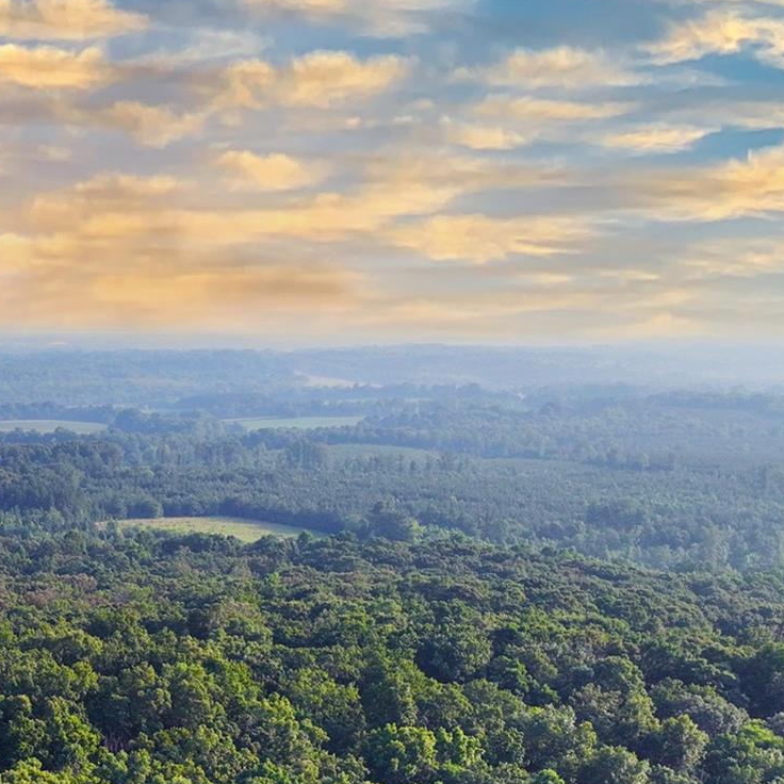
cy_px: 657
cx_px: -115
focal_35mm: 59
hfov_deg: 26.4
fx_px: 1512
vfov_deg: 28.3
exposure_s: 1/1600
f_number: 2.8
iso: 270
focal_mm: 12.29
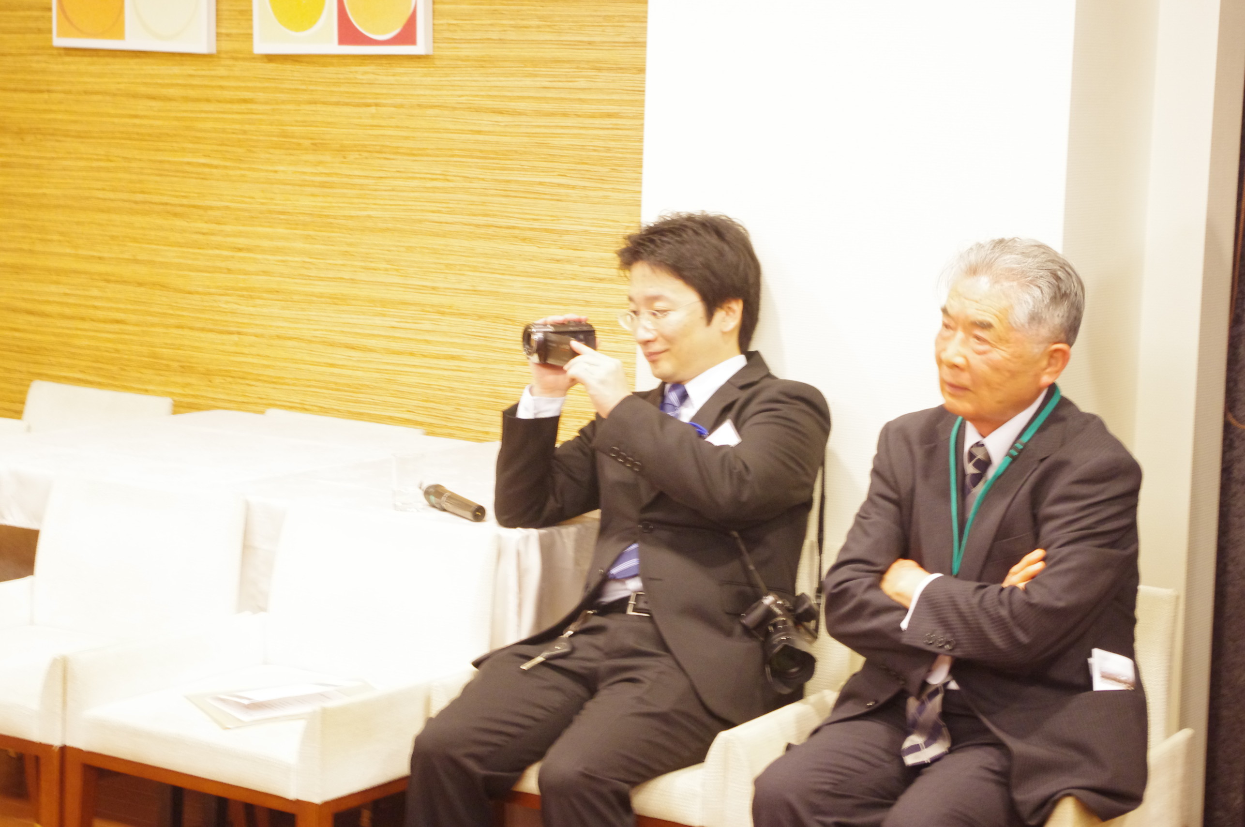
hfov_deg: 24.8
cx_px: 622
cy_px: 414
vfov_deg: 16.6
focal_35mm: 82
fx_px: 2832
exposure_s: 1/6
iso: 2000
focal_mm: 55
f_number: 5.6
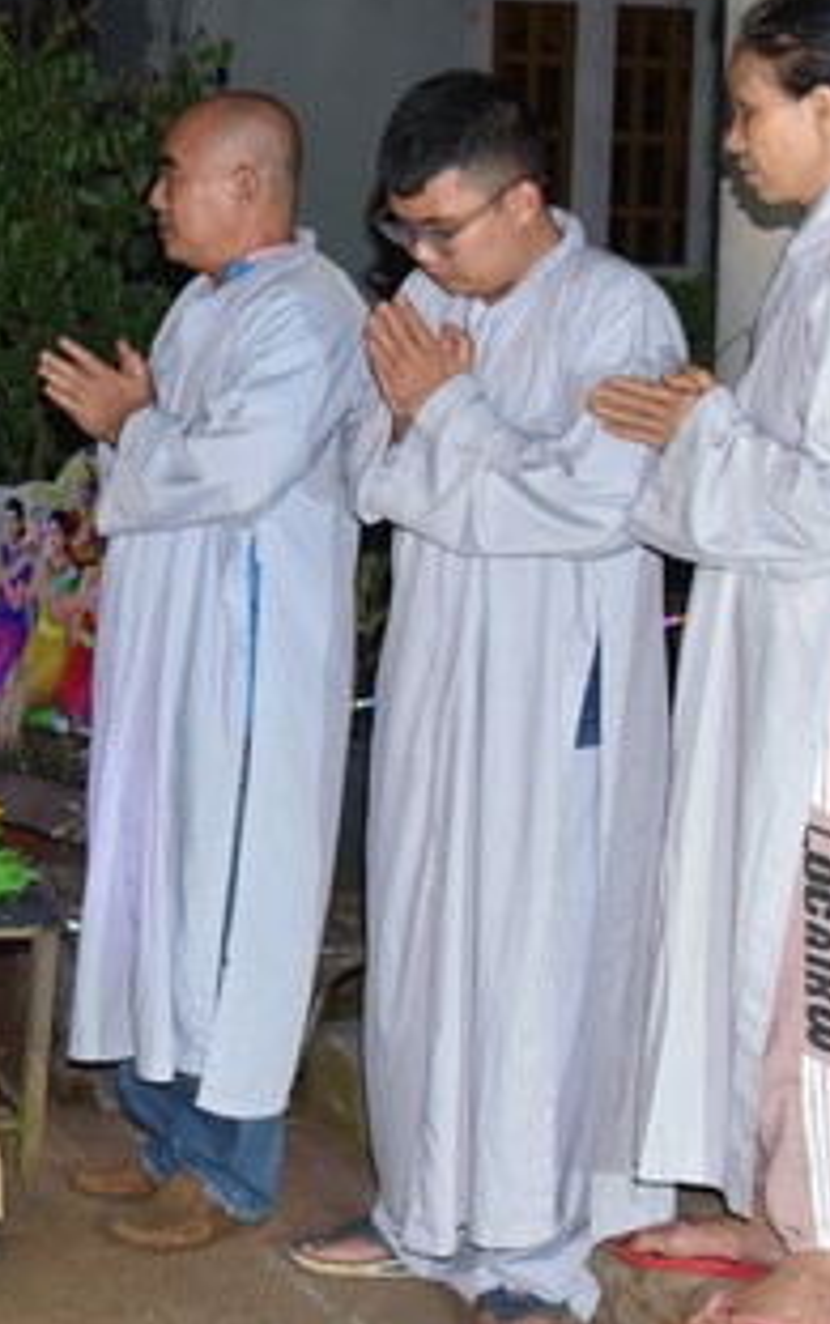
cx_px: -268
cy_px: 413
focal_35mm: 66
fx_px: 2383
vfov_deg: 30.7
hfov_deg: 18.3
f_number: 5.6
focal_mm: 31
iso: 1600
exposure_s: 1/60
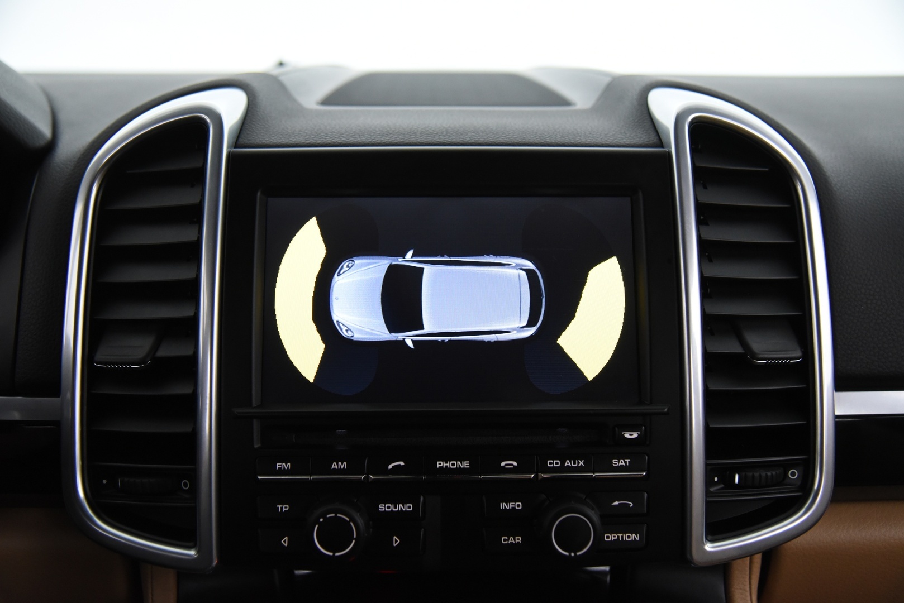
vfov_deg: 37.9
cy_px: 302
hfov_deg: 54.4
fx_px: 879
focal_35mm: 35
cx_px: 452
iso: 4000
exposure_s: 1/50
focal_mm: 35
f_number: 4
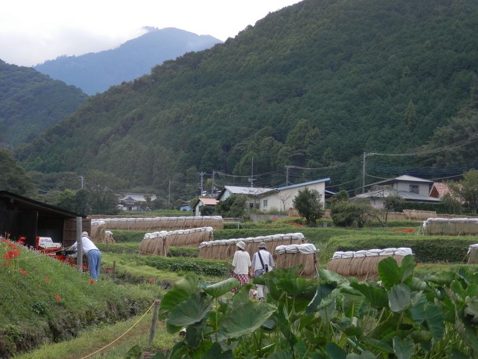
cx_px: 239
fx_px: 1008
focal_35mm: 73
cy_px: 180
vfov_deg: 20.2
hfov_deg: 26.7
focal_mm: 13.1
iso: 125
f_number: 4.5
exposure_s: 1/125
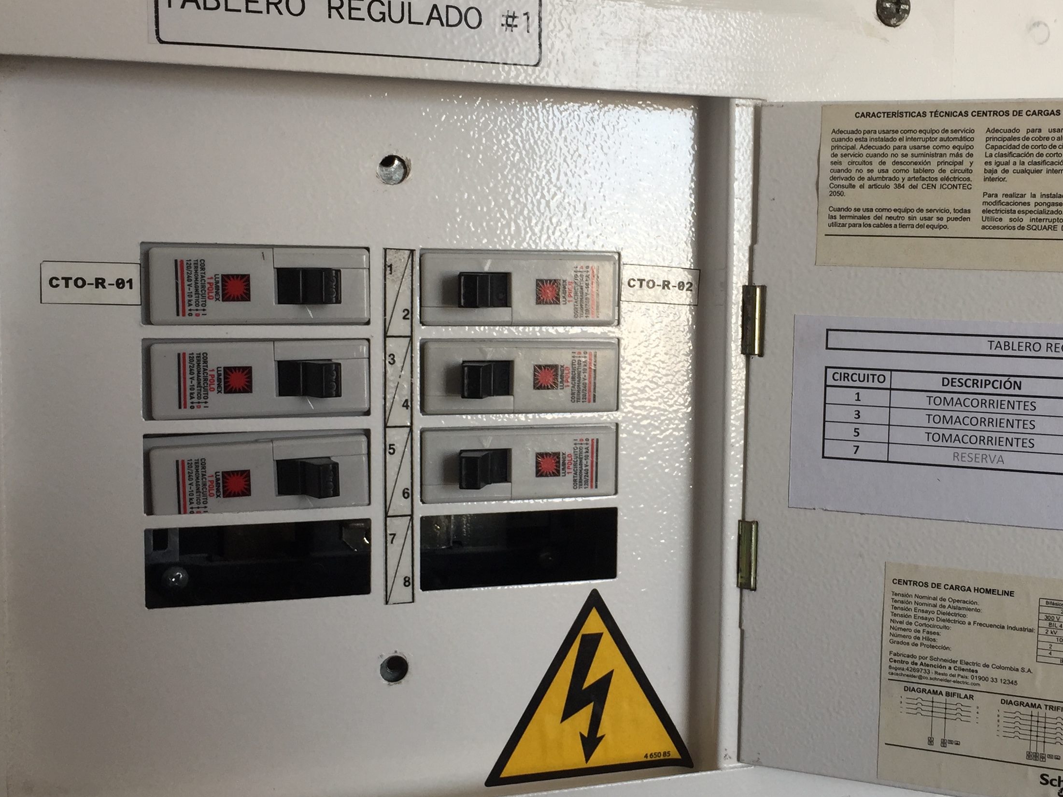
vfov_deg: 33.6
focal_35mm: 43
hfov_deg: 43.4
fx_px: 1321
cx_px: 684
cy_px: 382
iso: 32
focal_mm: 4.15
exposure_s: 1/60
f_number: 2.2
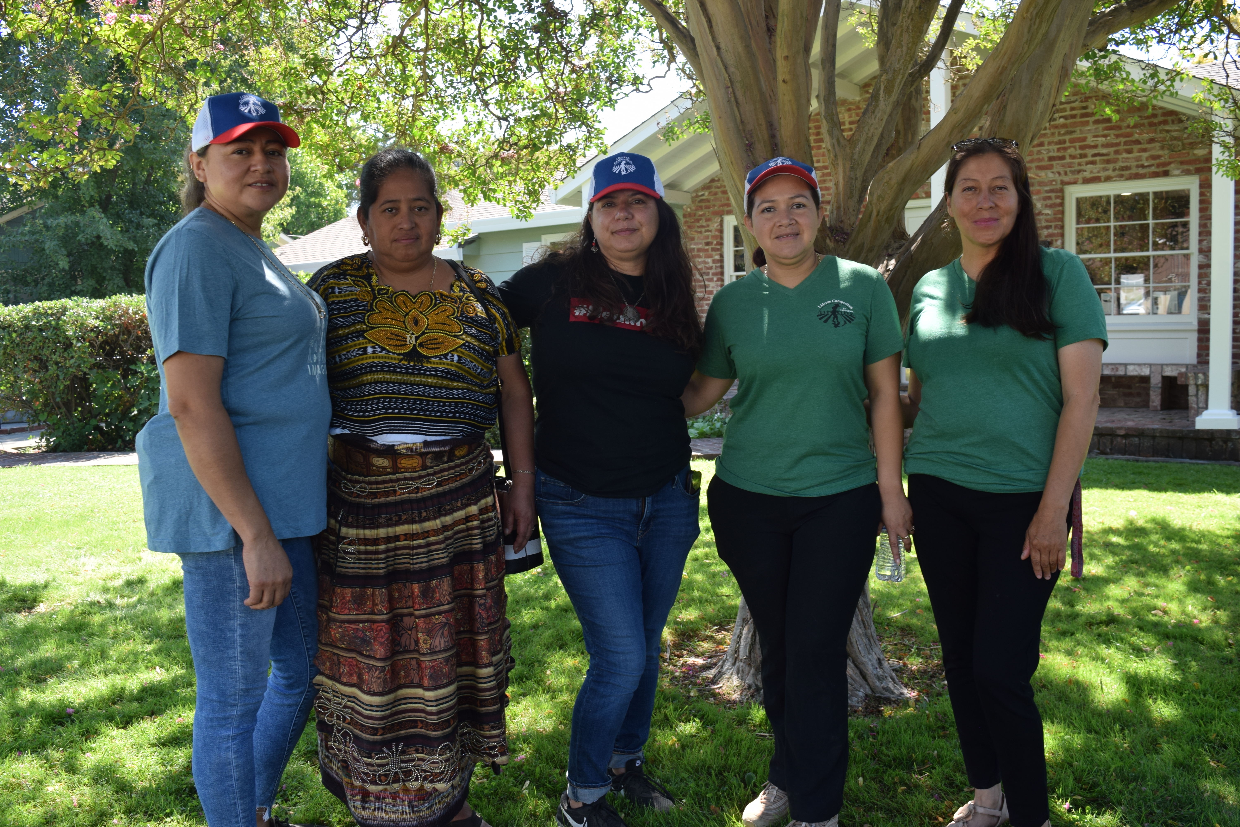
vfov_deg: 41.7
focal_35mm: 32
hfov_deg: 59.5
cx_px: 620
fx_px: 1085
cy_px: 414
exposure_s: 1/160
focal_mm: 21
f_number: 5.6
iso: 200
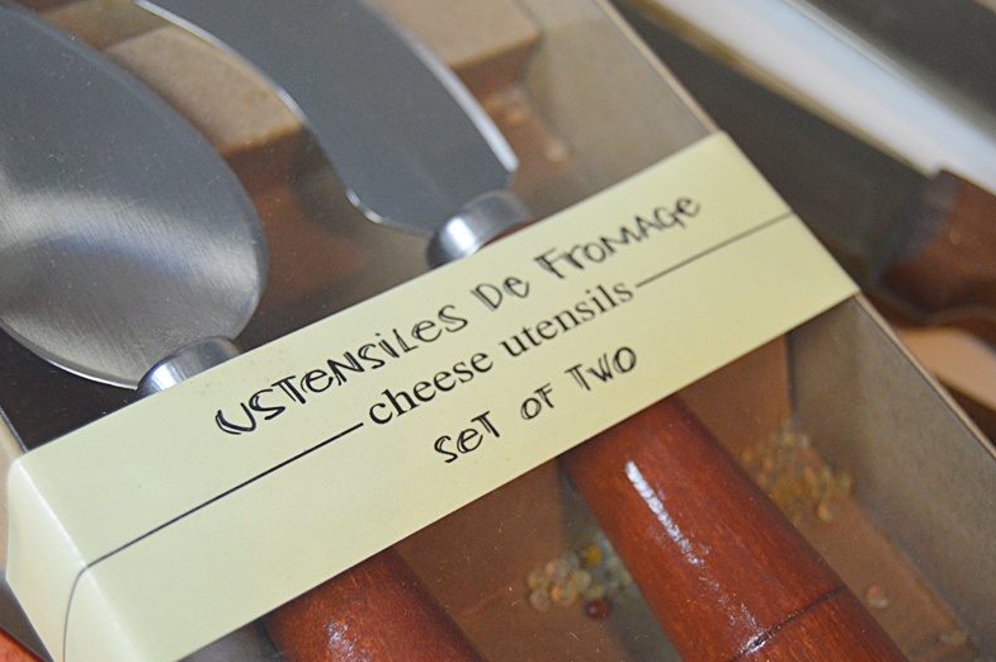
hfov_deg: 31.0
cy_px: 403
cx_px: 480
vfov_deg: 20.9
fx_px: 1797
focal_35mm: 65
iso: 1400
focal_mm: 34
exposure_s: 1/60
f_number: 4.5
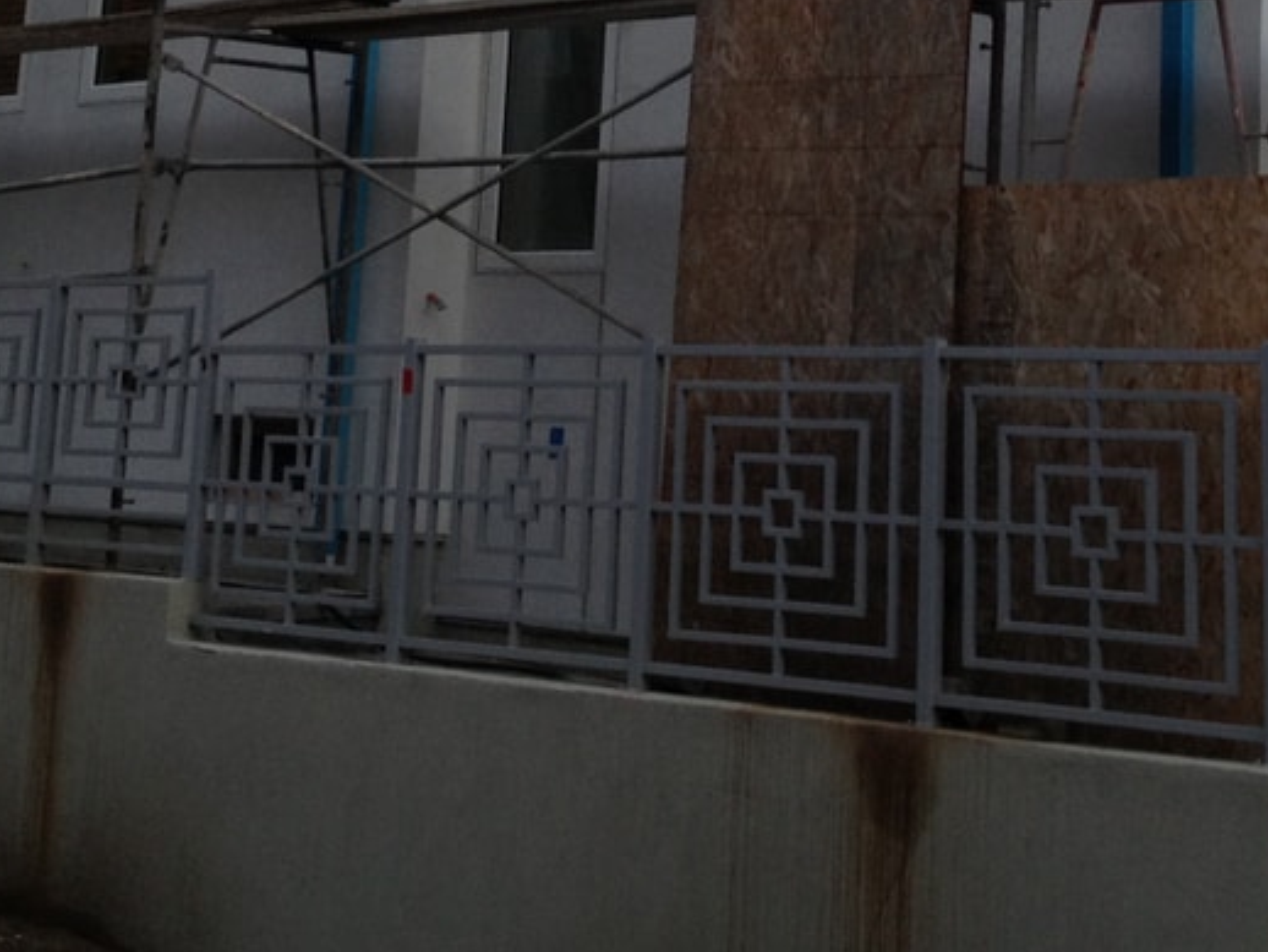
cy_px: -250
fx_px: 3298
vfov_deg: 15.7
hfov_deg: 21.7
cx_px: 738
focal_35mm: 90
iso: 50
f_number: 2.4
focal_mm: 4.28
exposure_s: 1/24
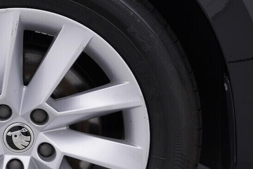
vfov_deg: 14.5
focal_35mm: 94
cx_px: 30
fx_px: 661
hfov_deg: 21.2
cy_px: 132
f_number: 4
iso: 125
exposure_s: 1/80
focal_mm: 24
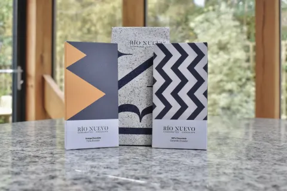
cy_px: 96
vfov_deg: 33.0
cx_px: 144
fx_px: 323
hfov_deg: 47.9
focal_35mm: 40
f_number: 5.6
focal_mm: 27
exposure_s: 1/30
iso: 800
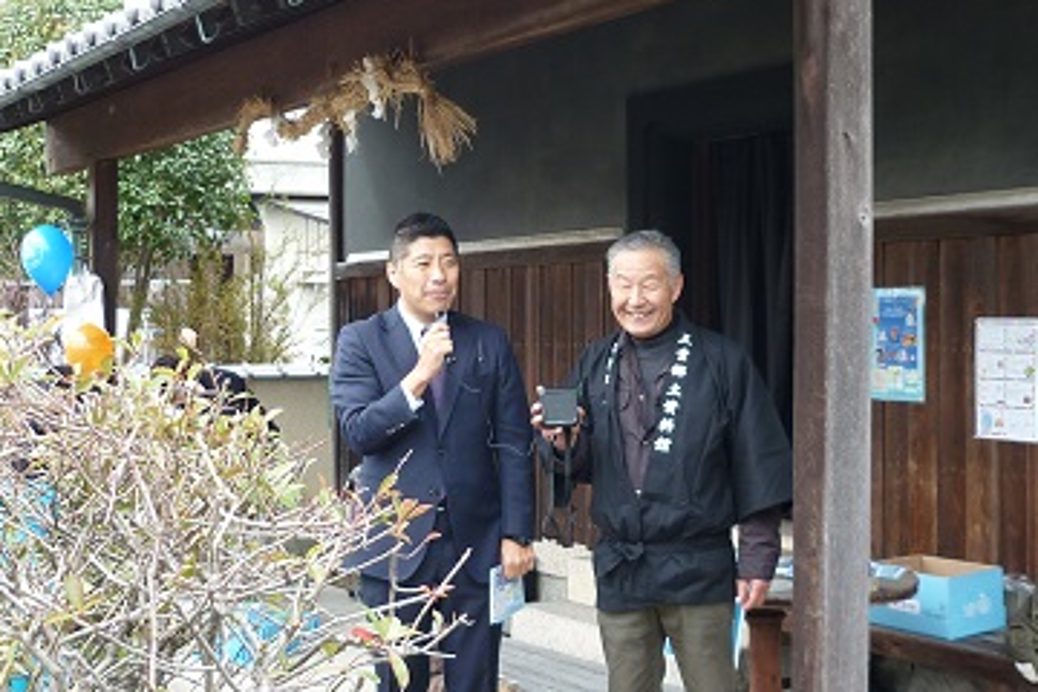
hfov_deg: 34.5
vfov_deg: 23.4
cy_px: 330
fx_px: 1672
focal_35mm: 58
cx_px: 523
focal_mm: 5.5
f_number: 2.8
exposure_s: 1/40
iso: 80
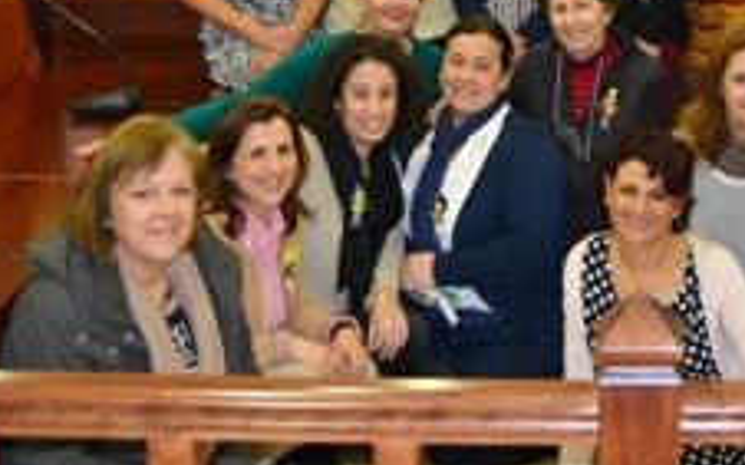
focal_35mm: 78
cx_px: 646
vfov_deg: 15.6
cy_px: -190
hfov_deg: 25.8
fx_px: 1583
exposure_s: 1/60
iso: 640
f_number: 3.5
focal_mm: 18
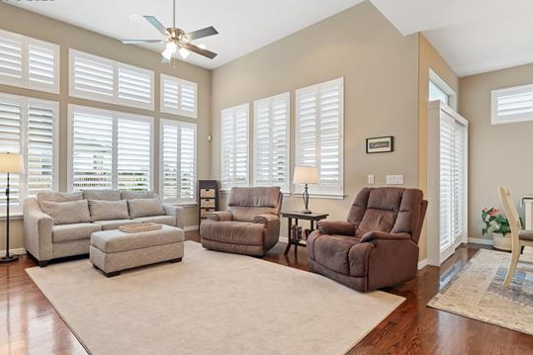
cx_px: 251
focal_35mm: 19
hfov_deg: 86.8
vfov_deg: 64.5
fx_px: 281
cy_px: 177
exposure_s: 1.5
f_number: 6.7
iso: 100
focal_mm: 16
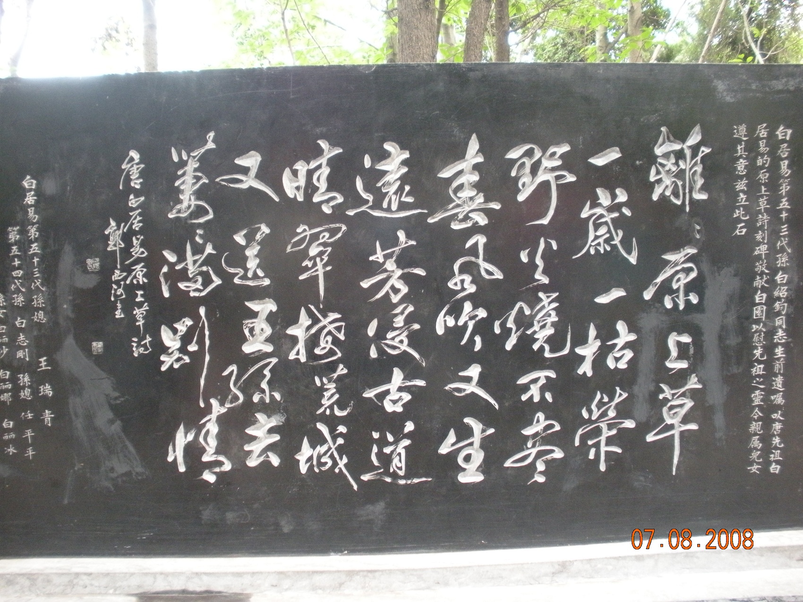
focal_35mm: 36
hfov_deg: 51.4
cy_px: 301
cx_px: 402
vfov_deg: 39.7
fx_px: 835
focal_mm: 6.3
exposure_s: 1/59.3
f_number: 3.5
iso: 400
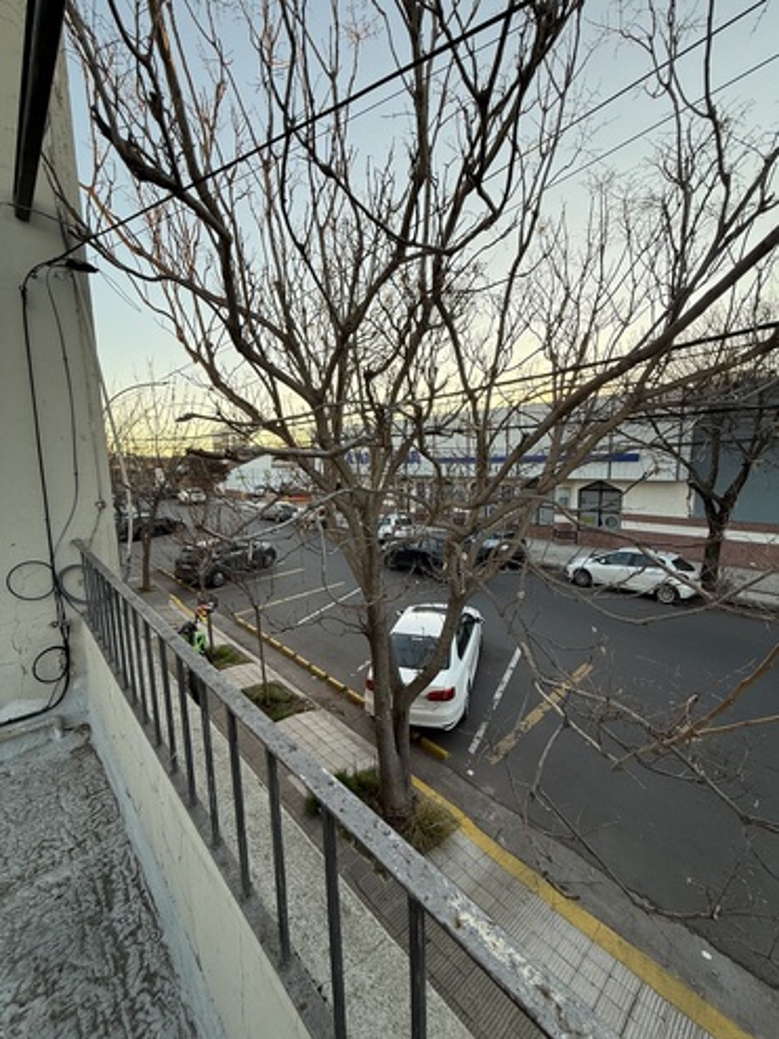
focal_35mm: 14
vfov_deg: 102.1
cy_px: 520
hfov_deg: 85.6
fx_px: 420
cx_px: 390
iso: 64
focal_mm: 2.22
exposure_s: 1/168
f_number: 2.2
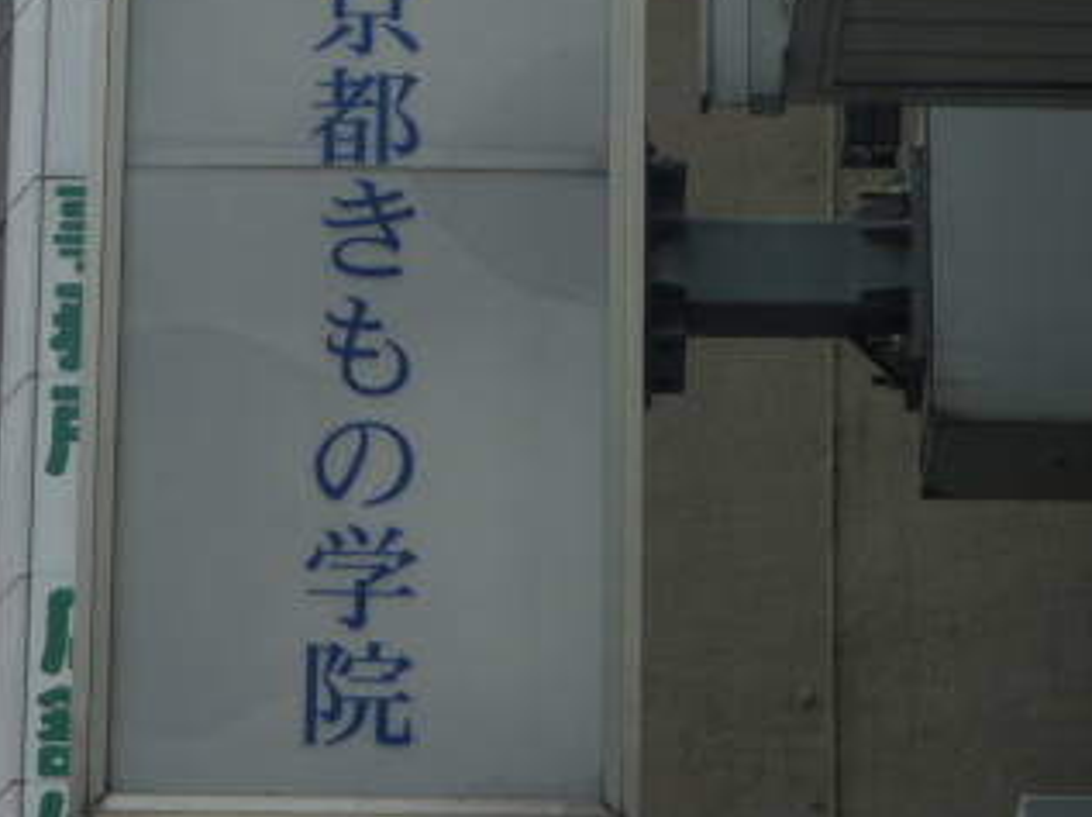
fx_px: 8728
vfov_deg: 5.3
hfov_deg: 7.2
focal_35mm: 277
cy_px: 114
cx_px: 375
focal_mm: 22.5
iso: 80
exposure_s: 1/250
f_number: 4.5
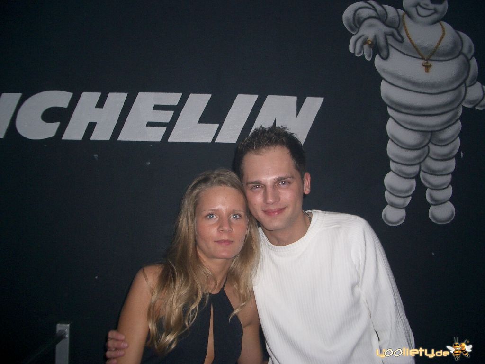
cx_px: 242
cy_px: 182
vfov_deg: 40.7
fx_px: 490
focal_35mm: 35
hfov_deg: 52.6
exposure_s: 1/40
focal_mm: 5.8
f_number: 2.6
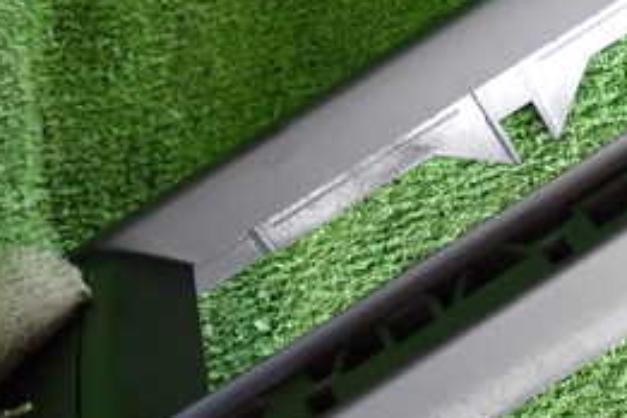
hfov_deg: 21.8
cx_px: 591
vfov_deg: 15.0
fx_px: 1585
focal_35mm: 91
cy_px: 204
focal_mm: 6.83
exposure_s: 1/125
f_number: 2.7
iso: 640
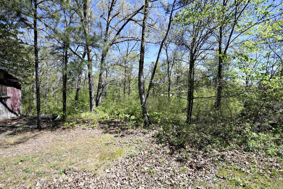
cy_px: 94
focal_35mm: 14
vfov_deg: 81.2
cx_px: 142
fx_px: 110
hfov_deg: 104.3
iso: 64
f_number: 5.6
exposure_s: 1/125
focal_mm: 14
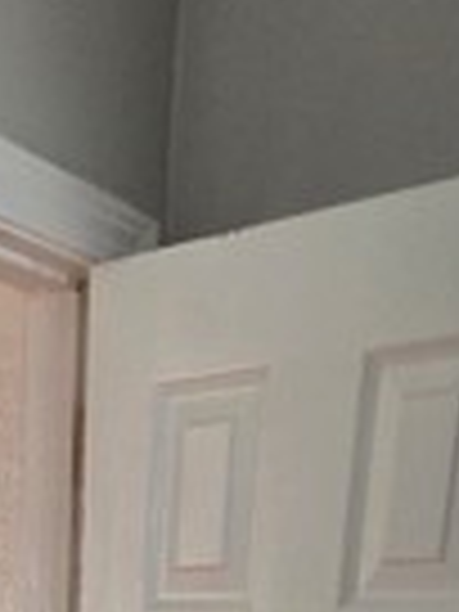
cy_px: 1192
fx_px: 1078
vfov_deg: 19.6
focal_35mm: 61
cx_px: 86
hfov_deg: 23.6
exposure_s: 1/60
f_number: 2.2
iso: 250
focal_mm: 2.2
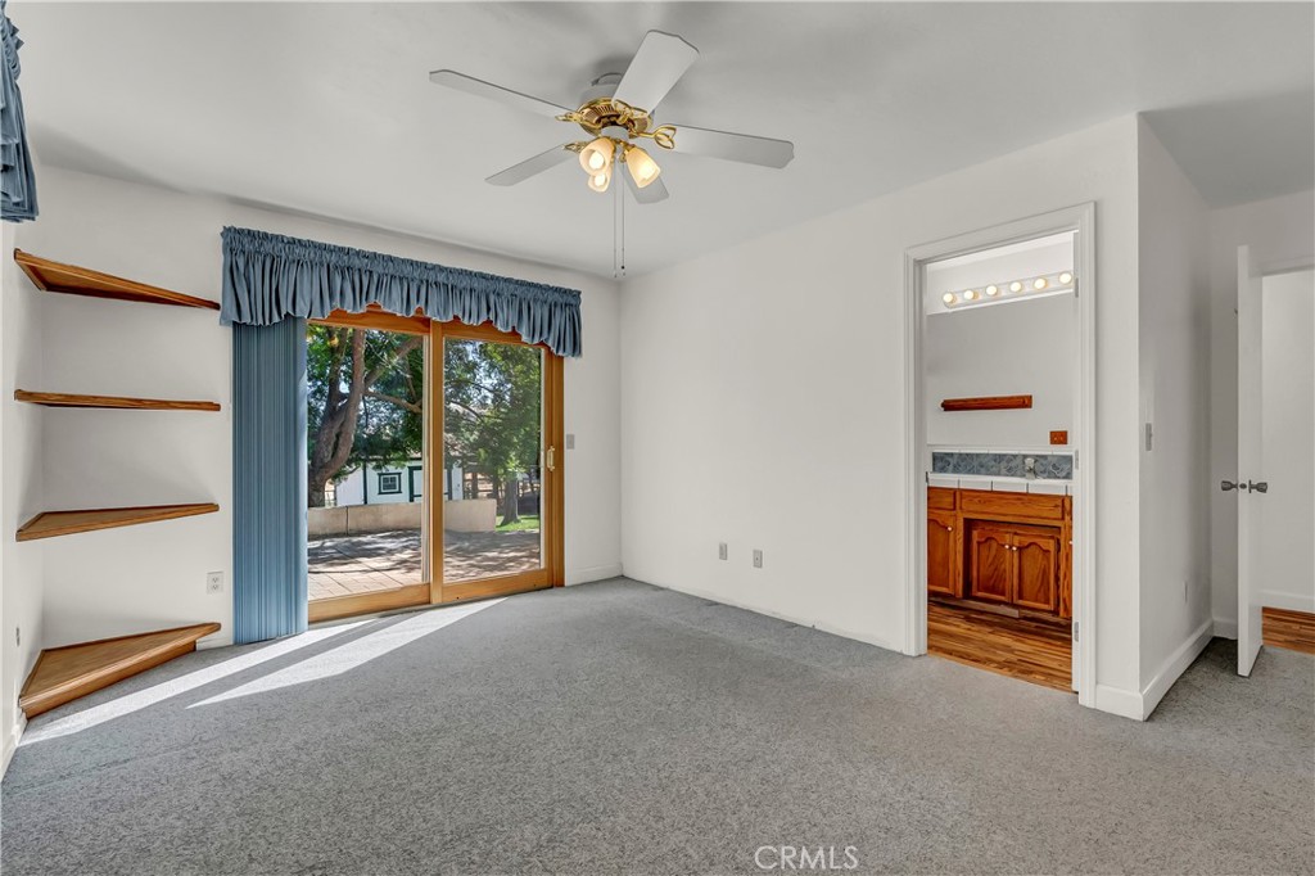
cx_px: 658
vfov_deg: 73.7
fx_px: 584
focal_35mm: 16
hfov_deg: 96.8
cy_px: 438
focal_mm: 16
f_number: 10
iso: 1600
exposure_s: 1/500
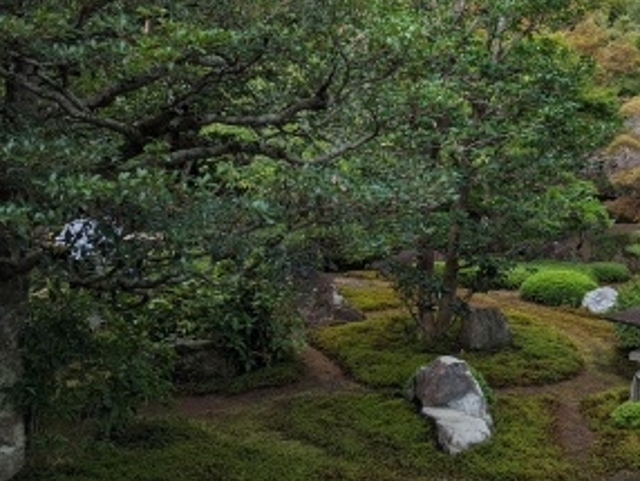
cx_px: 465
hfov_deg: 43.6
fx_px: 777
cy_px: 166
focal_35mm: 42
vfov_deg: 34.1
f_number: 1.85
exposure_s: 1/464
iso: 40
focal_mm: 6.81
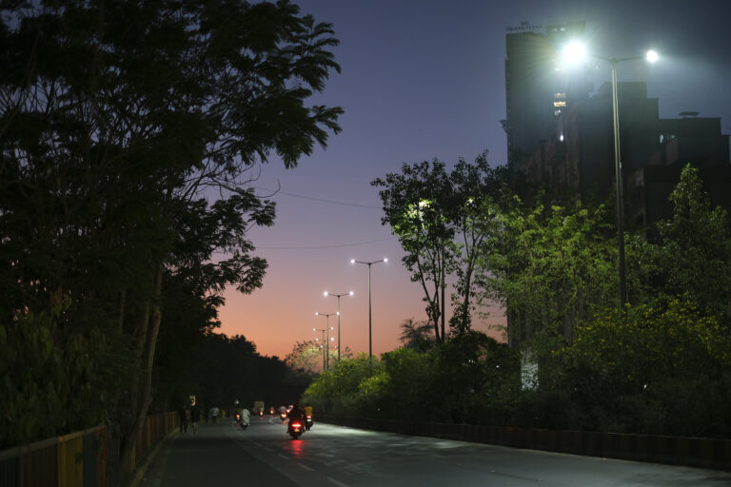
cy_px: 244
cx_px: 366
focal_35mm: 53
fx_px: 1076
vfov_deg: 25.5
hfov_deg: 37.5
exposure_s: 1/125
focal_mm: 35
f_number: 1.4
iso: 800
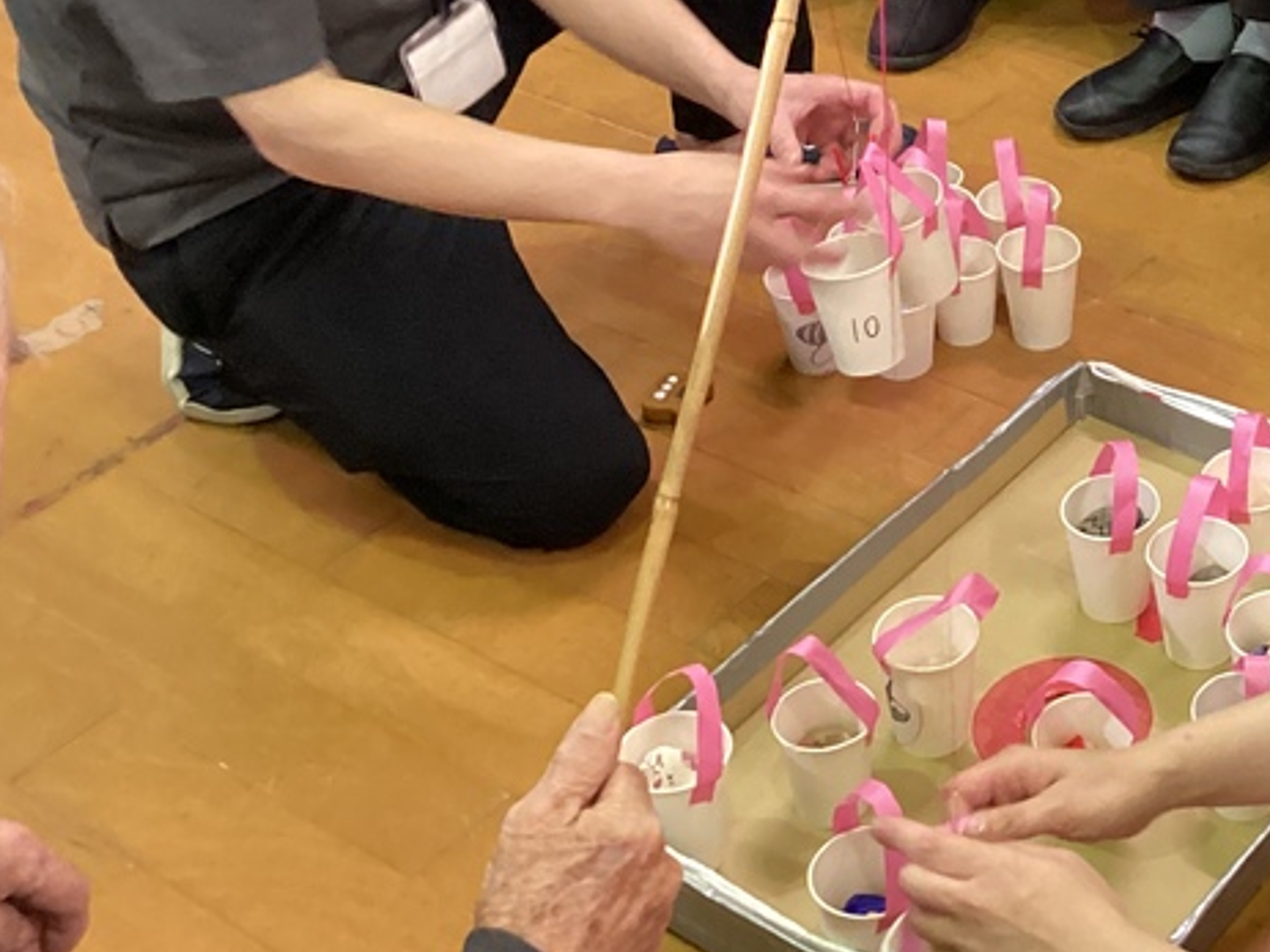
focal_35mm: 67
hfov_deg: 27.1
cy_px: -38
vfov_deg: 21.1
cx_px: 1314
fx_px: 2457
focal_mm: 3.3
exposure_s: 1/40
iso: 250
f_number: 2.4
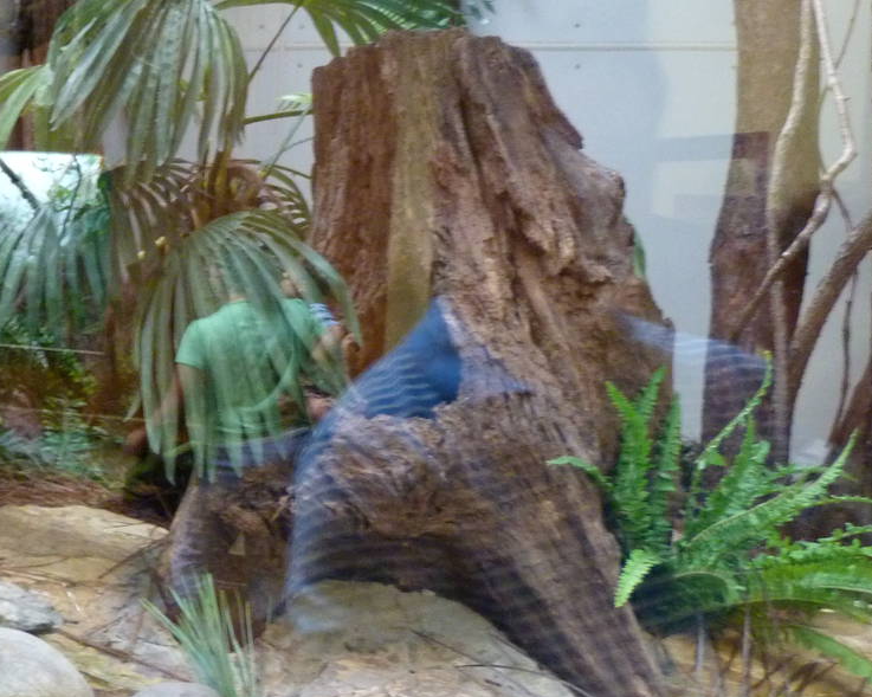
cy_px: 293
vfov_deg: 28.6
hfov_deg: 33.1
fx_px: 1367
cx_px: 47
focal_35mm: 53
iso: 400
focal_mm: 4.5
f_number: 2.8
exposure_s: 1/13
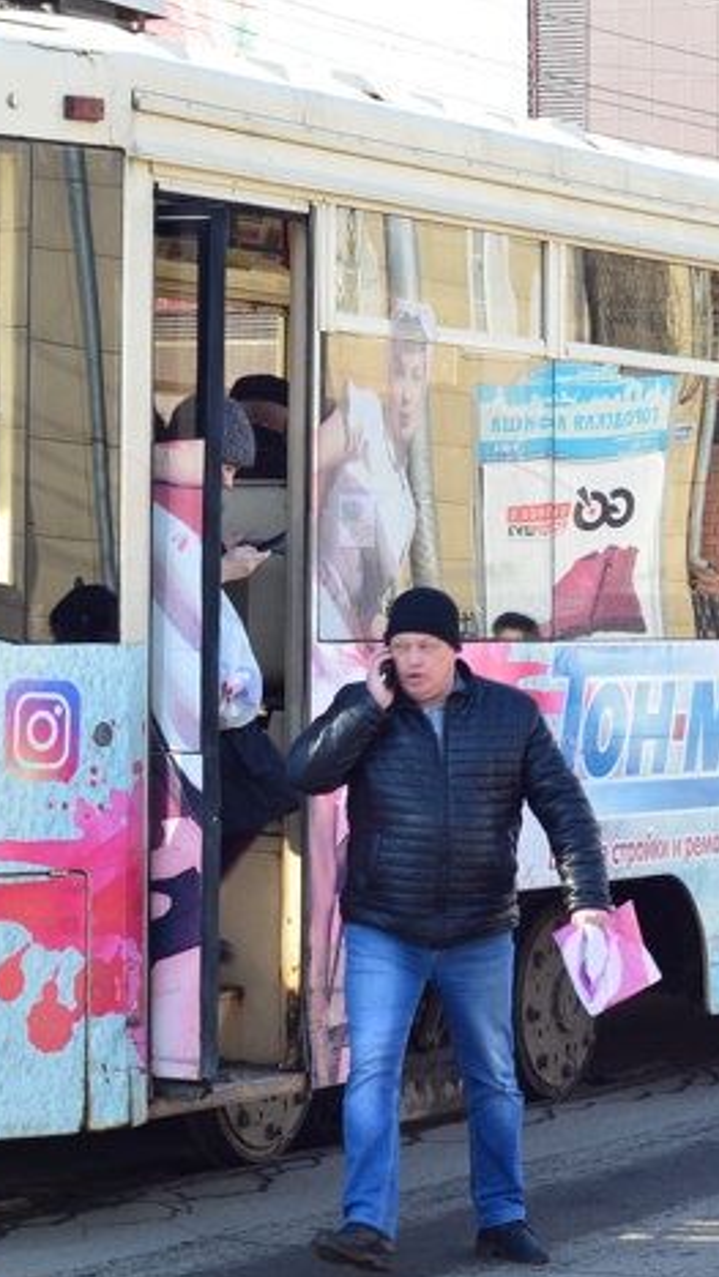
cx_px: 694
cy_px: 664
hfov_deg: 9.1
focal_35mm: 133
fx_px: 4504
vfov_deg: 16.1
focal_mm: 50
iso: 160
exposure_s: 1/60
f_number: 8
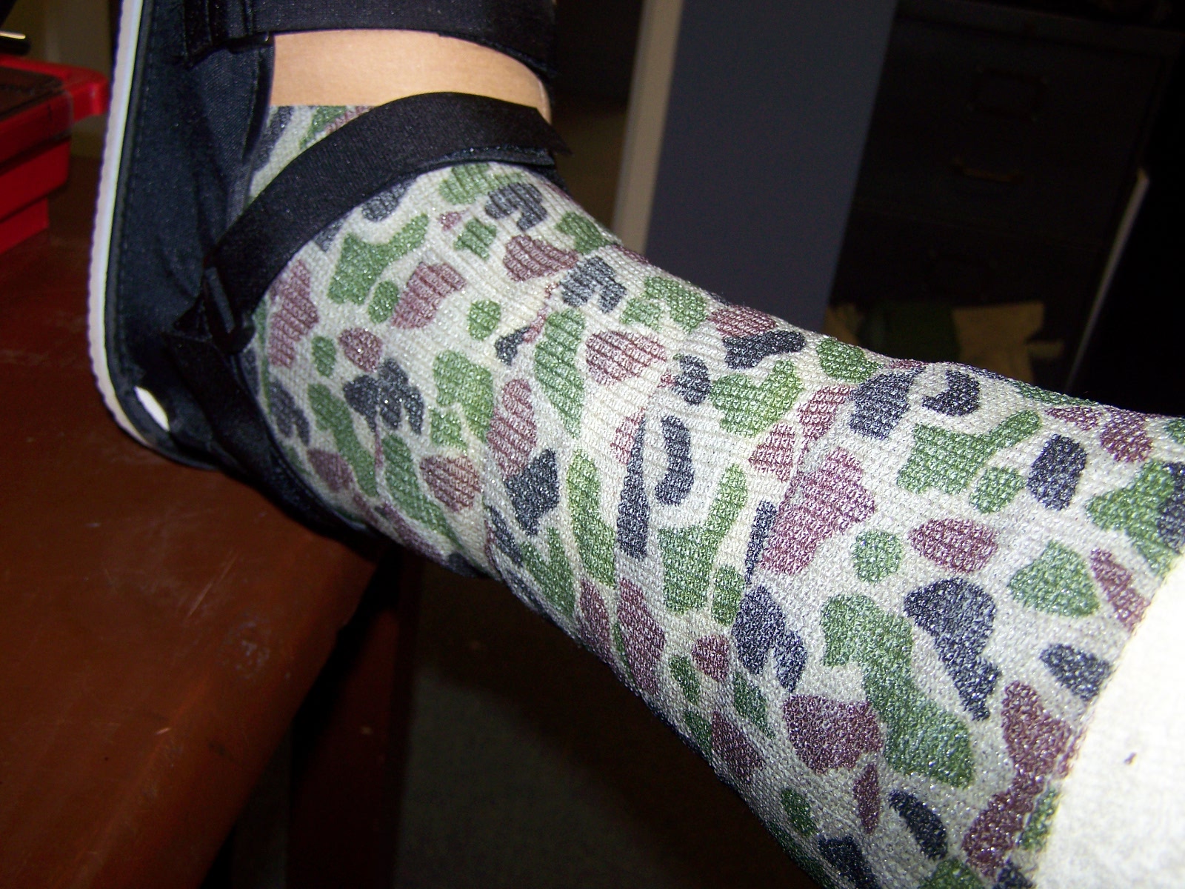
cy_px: 444
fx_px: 1301
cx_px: 592
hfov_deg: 49.0
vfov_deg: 37.7
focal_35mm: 38
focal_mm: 6.3
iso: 80
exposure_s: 1/60
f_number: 2.8
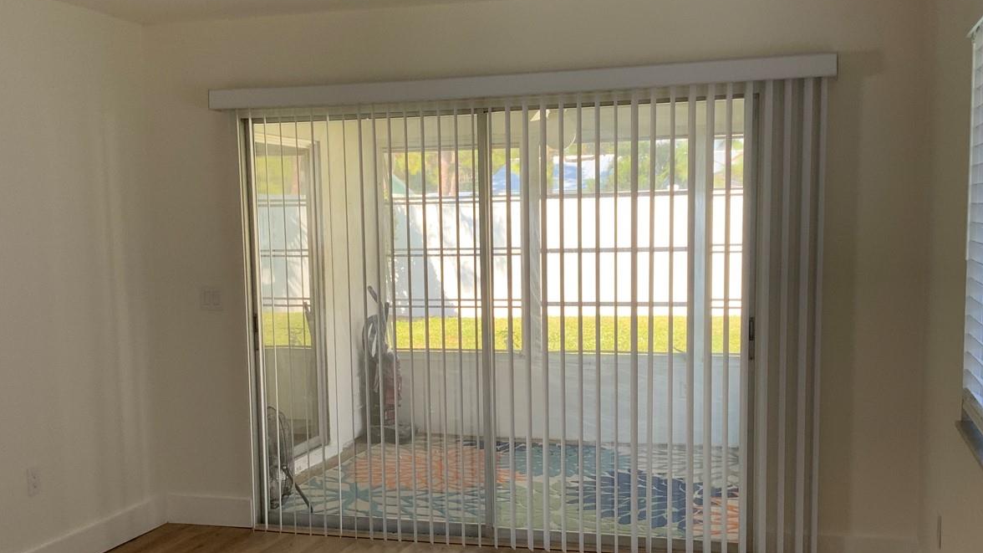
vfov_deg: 27.6
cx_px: 489
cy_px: 356
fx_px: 1121
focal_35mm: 43
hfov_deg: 47.4
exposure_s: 1/122
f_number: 1.8
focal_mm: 3
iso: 50
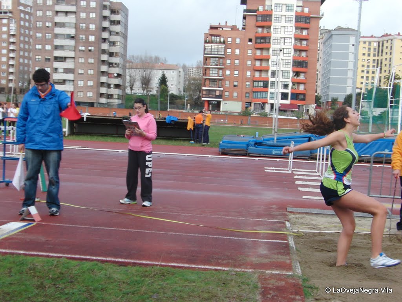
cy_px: 151
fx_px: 523
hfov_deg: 42.1
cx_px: 201
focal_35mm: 45
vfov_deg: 32.2
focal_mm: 7.9
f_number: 3.2
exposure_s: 1/500
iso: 100
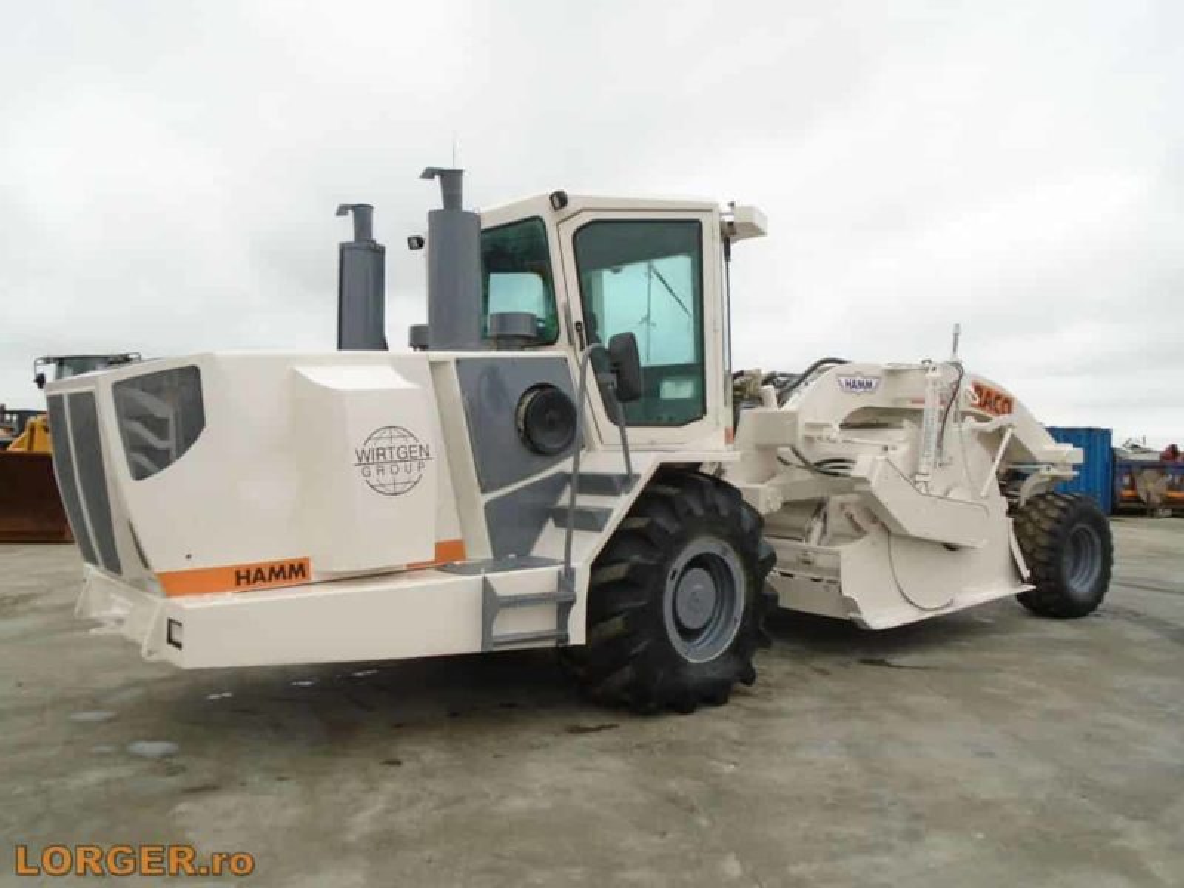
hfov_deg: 67.3
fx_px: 889
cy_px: 444
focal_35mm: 26
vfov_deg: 53.1
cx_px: 592
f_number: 3.2
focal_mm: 4.6
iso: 100
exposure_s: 1/250
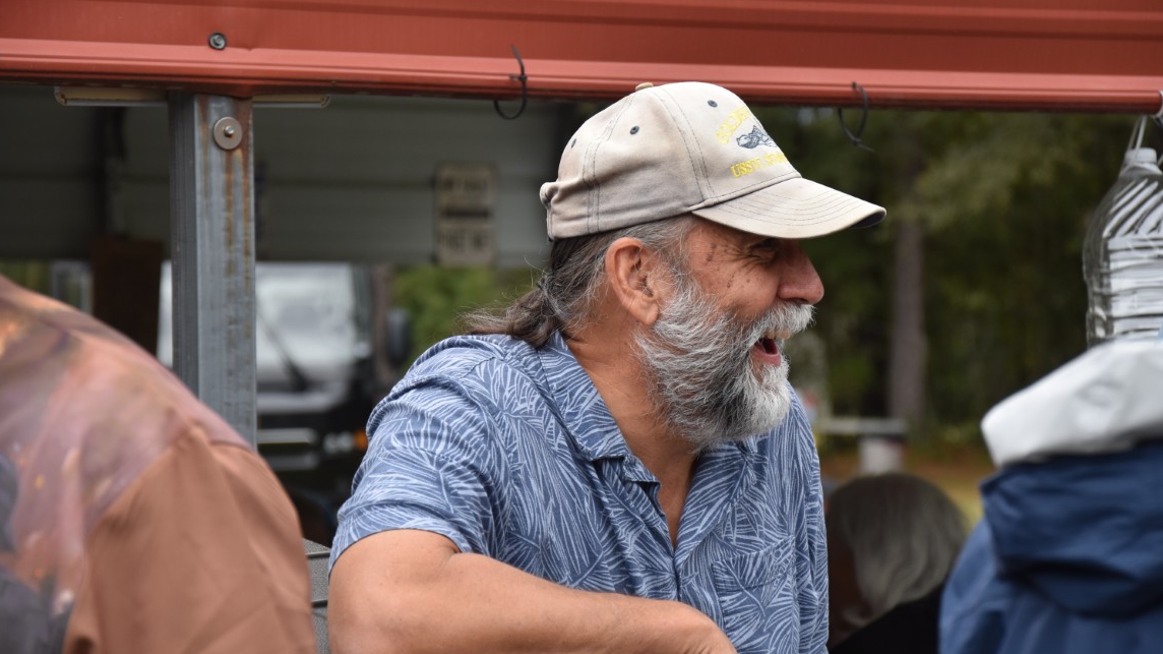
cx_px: 580
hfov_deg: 16.0
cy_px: 314
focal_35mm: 135
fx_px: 4148
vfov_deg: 9.0
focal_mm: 85
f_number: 5.6
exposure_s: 1/500
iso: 360
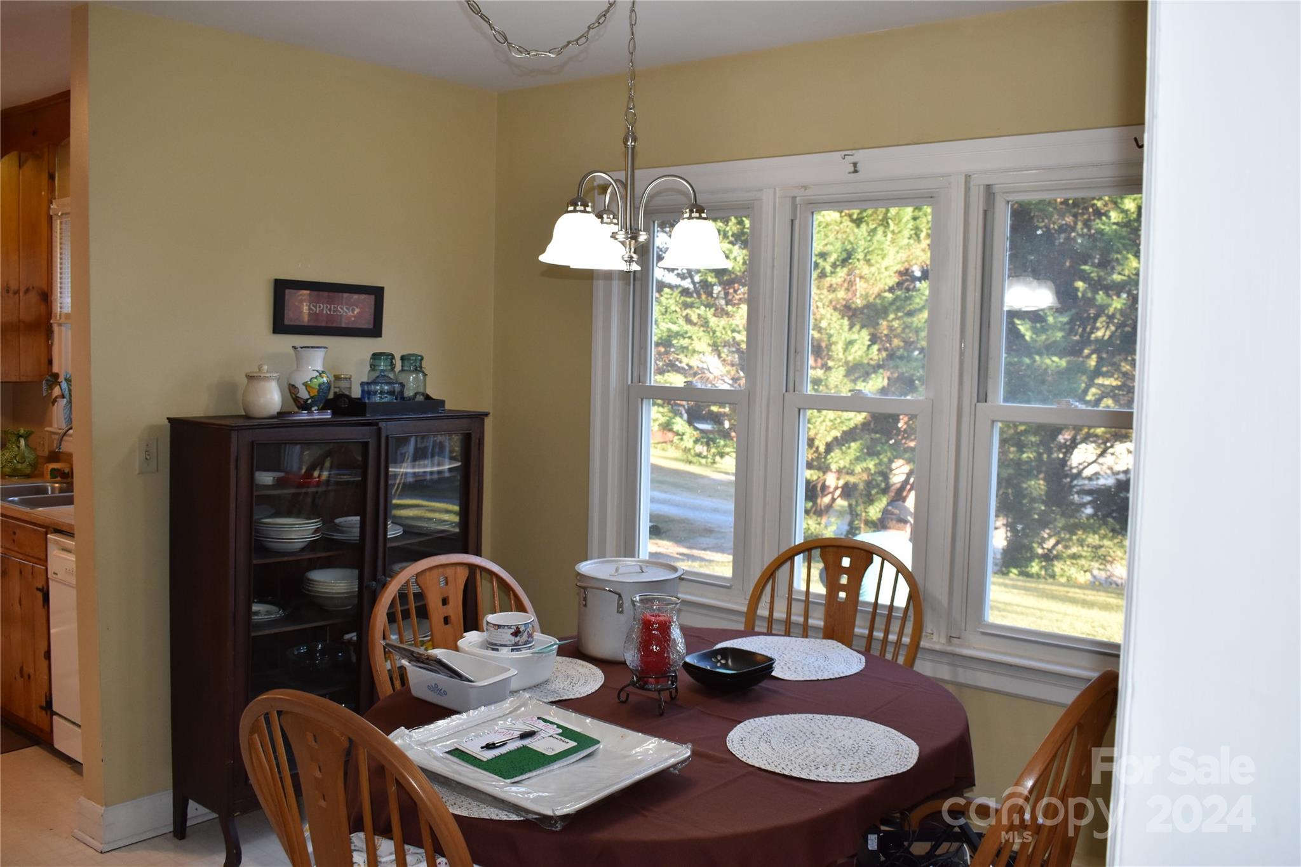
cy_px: 434
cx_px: 650
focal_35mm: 33
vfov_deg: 40.0
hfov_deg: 57.2
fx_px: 1192
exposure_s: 1/125
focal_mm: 22
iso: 800
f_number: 5.6
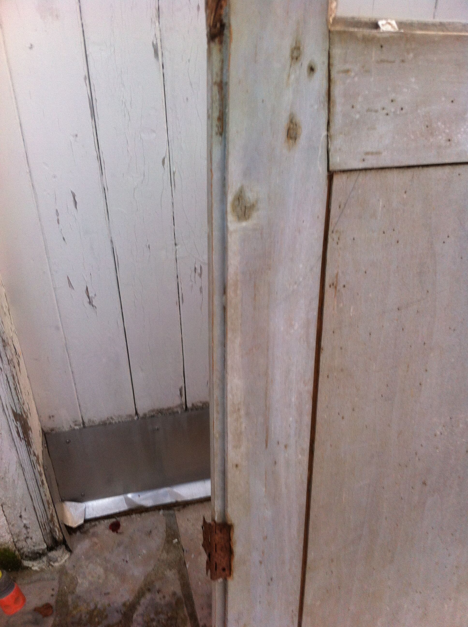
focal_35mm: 35
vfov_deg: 52.7
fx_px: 633
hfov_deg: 40.6
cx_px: 234
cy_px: 314
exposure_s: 1/15
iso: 80
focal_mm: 3.85
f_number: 2.8
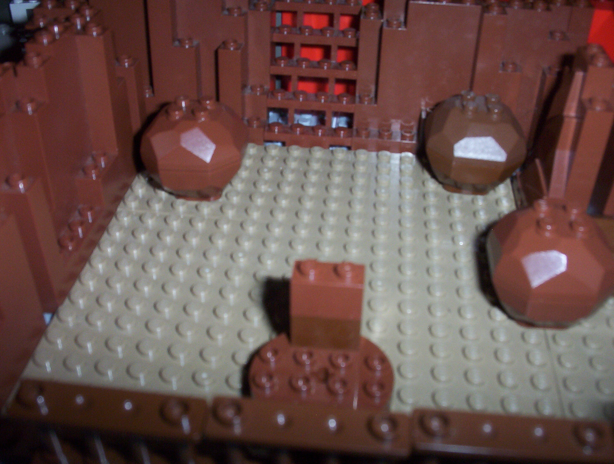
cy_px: 232
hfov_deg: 47.8
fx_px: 693
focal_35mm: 39
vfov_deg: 37.0
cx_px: 307
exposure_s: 1/30
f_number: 4.5
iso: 140
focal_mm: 6
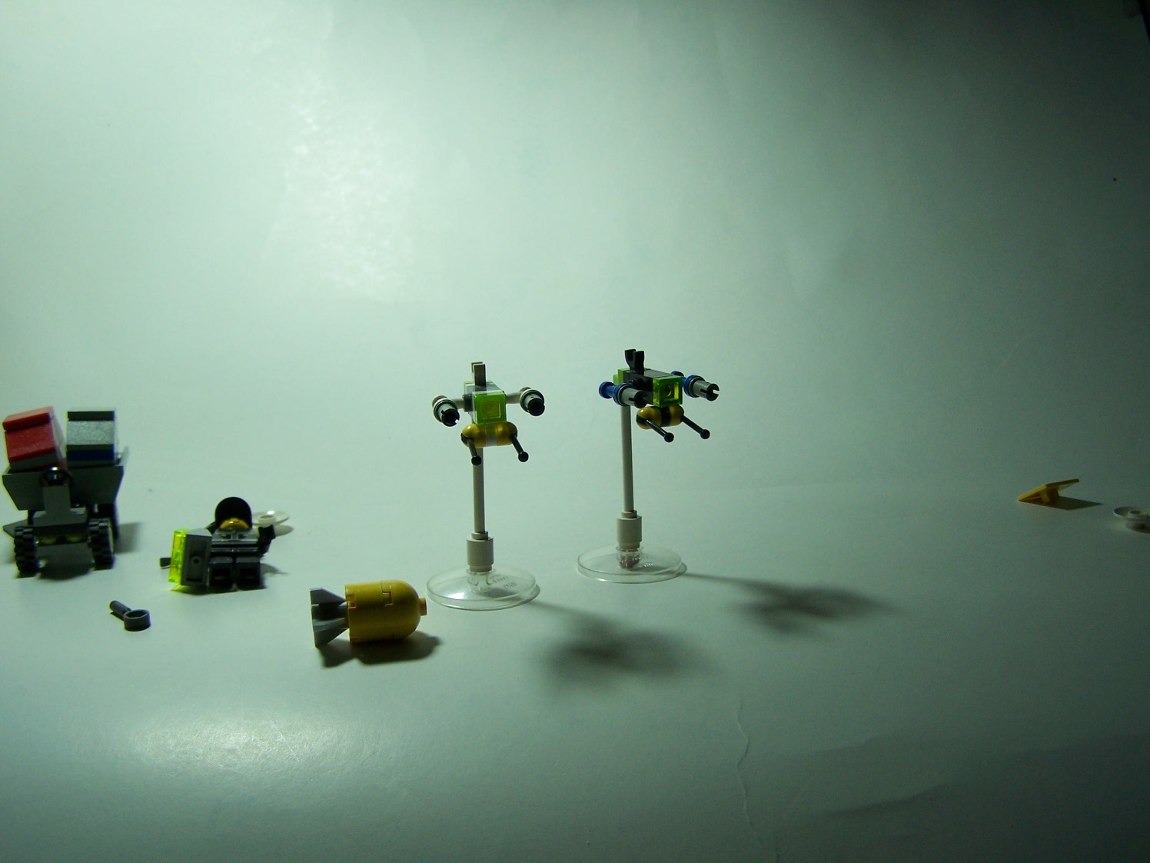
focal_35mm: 38
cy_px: 432
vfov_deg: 37.7
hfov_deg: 49.0
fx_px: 1262
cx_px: 575
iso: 80
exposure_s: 1/100
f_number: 2.8
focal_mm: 6.3
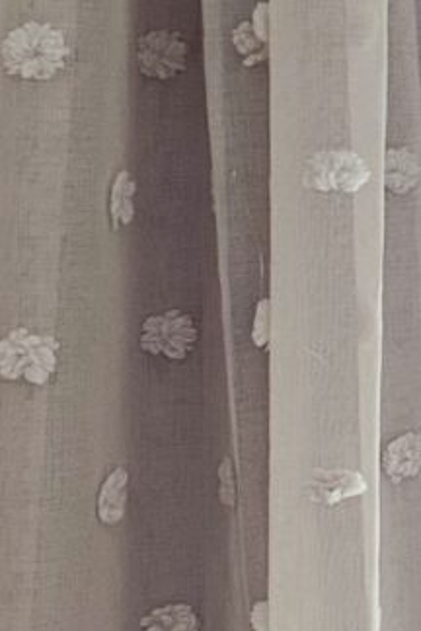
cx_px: 826
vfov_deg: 15.9
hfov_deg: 10.0
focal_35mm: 128
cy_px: 92
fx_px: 2245
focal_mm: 4.25
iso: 200
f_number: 1.8
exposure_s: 1/60
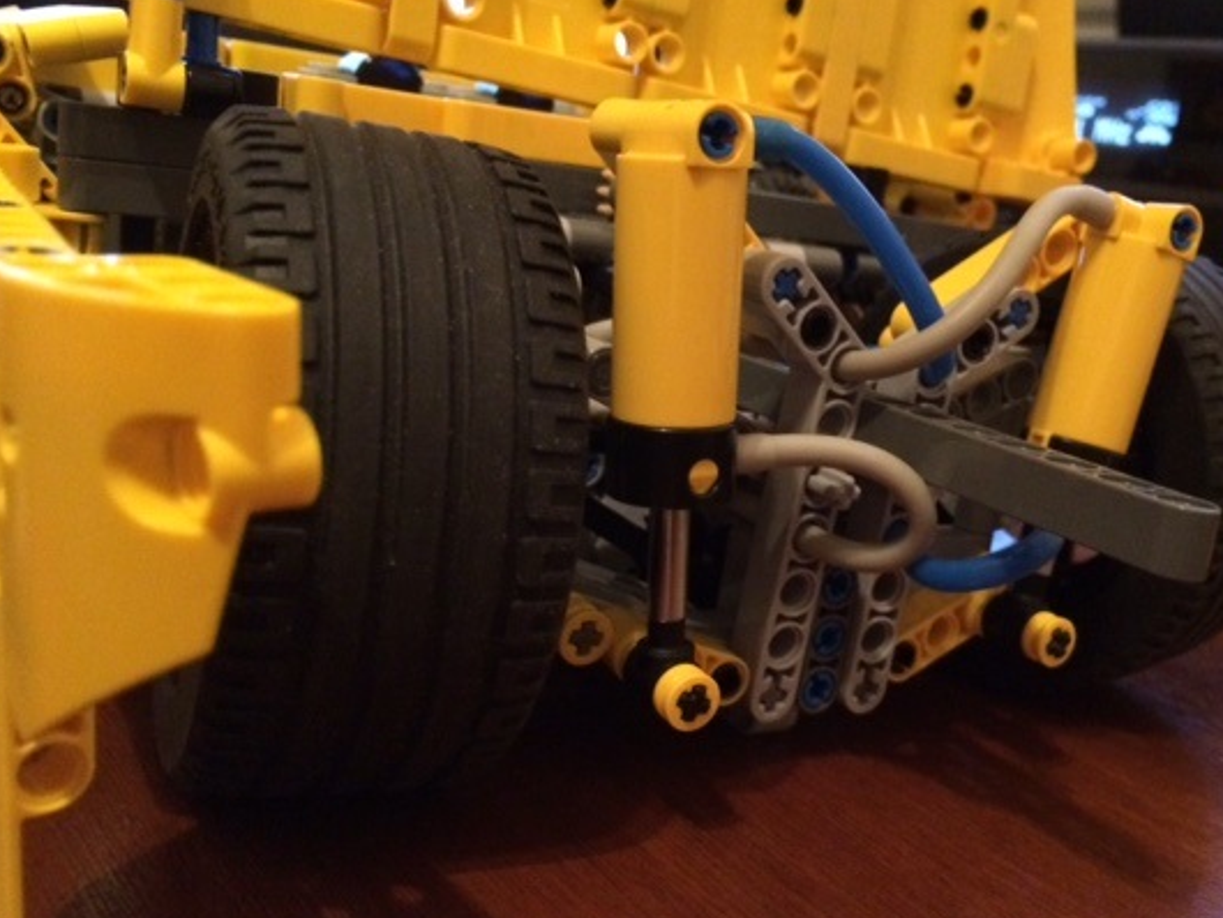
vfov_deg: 40.7
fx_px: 1237
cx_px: 708
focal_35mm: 35
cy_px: 468
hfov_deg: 52.4
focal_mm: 4.15
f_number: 2.2
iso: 640
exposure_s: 1/15
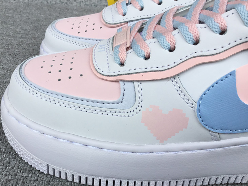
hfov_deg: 48.9
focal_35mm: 38
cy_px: 108
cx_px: 109
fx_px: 272
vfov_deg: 37.6
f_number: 2.4
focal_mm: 3.3
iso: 25
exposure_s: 1/399
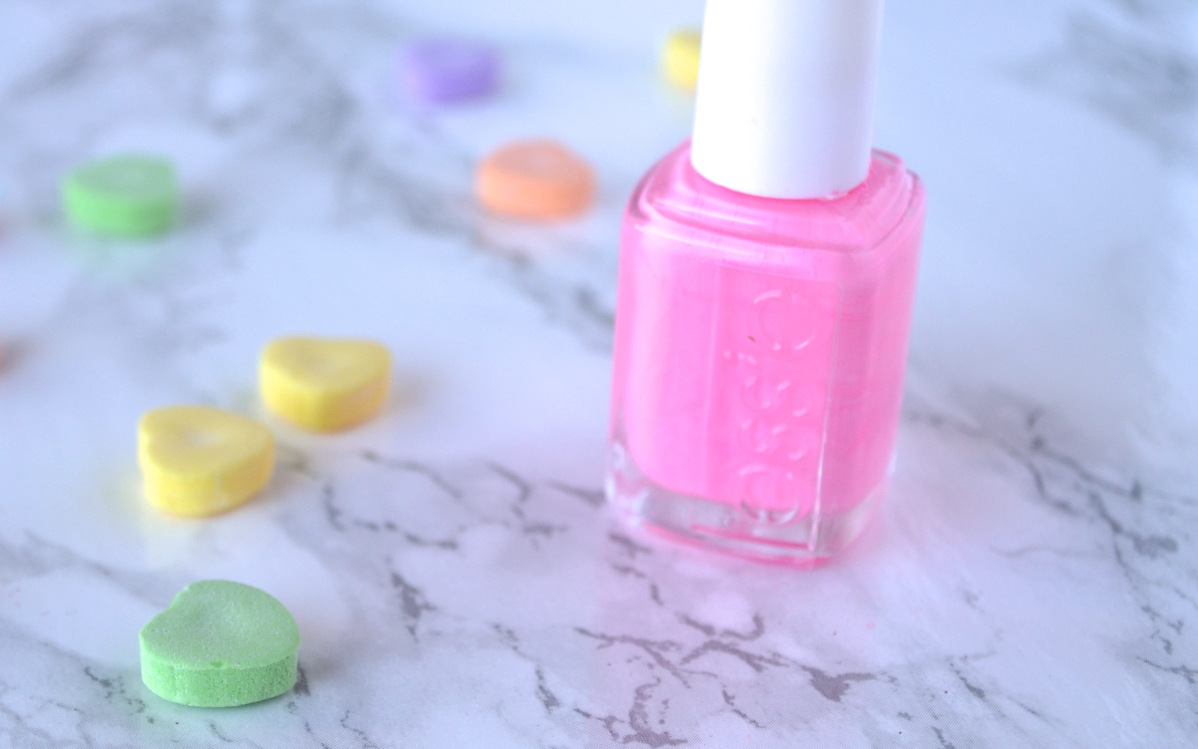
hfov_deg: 26.7
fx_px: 2514
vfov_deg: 16.9
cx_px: 405
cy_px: 299
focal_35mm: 77
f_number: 5.6
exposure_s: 1/80
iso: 400
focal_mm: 36
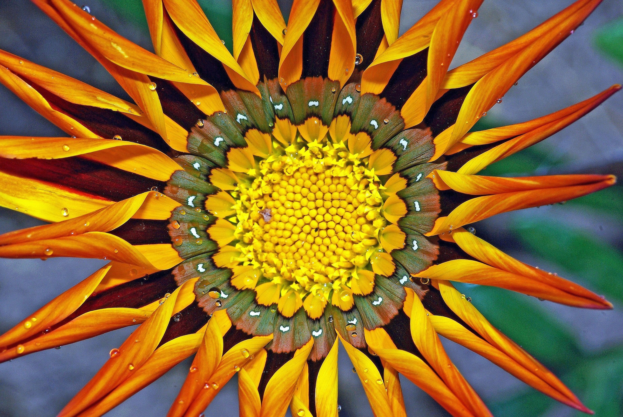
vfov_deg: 9.2
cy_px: 208
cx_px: 312
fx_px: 2599
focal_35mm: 150
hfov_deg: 13.7
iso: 100
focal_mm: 100
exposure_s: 1/125
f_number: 18
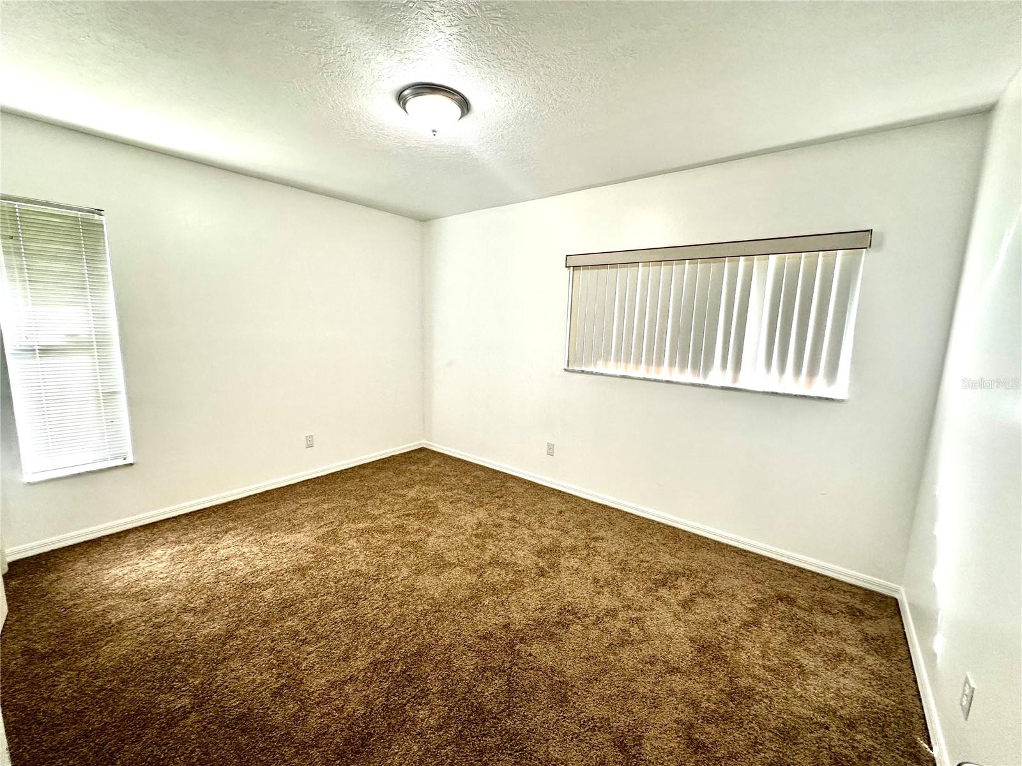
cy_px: 383
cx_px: 511
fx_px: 413
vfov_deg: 85.7
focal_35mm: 14
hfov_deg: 102.1
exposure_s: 1/120
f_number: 2.2
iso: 200
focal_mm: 2.22
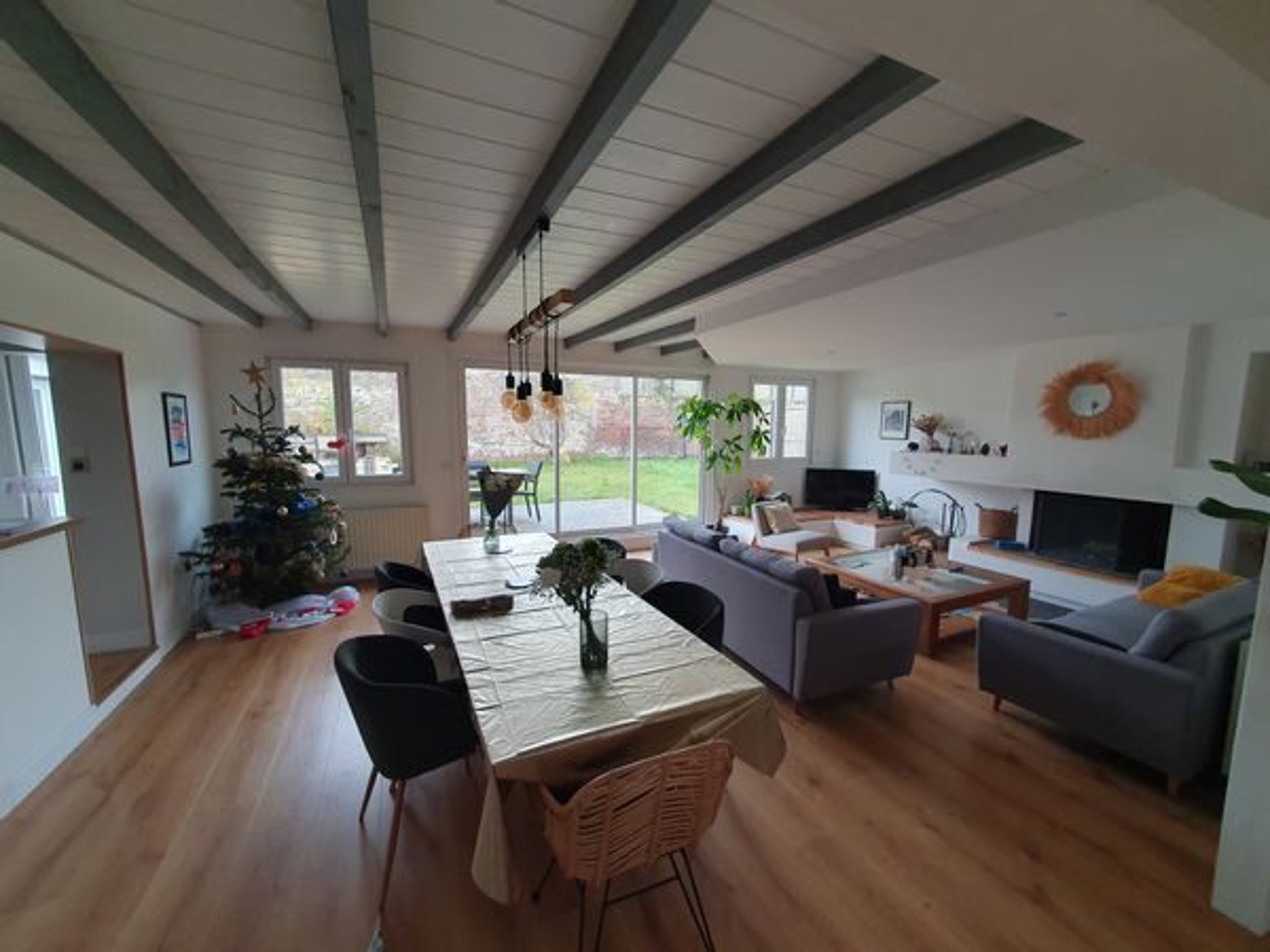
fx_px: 477
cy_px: 476
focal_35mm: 13
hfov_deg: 106.2
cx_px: 635
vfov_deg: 89.9
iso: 160
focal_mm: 1.8
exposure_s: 1/60
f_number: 2.2
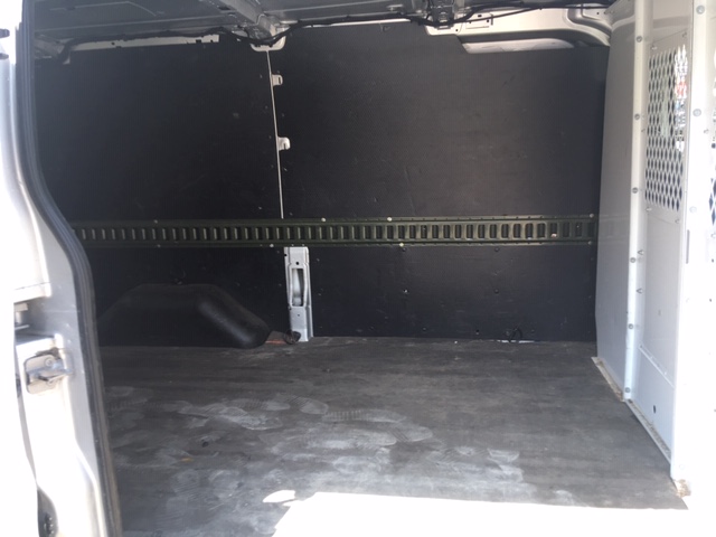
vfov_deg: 48.2
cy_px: 268
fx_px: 600
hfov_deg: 61.7
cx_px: 358
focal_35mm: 29
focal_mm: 4.15
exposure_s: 1/120
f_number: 2.2
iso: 32
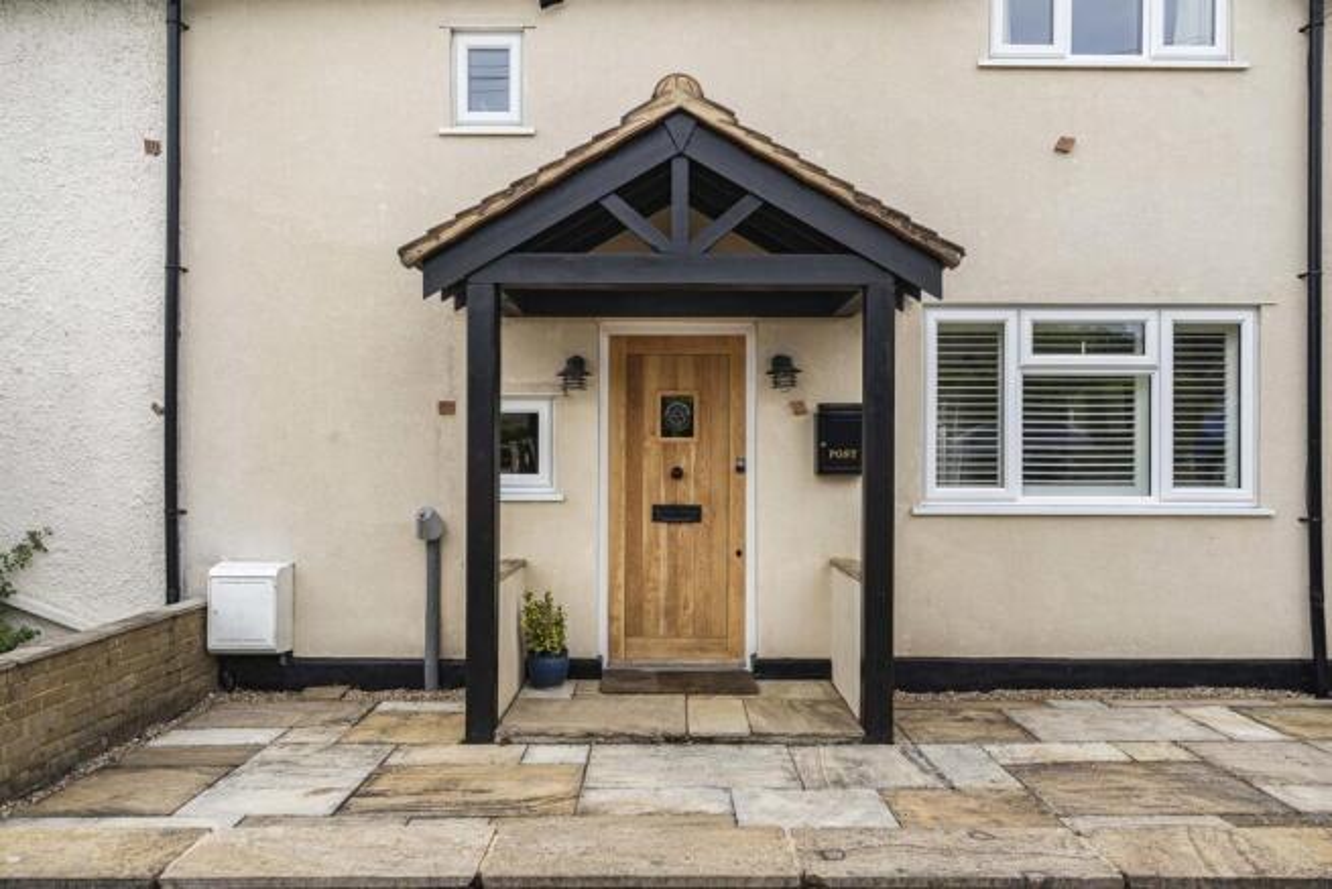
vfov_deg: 51.3
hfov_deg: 71.5
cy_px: 444
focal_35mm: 25
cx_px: 666
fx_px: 925
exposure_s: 1/80
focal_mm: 25
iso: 100
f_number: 9
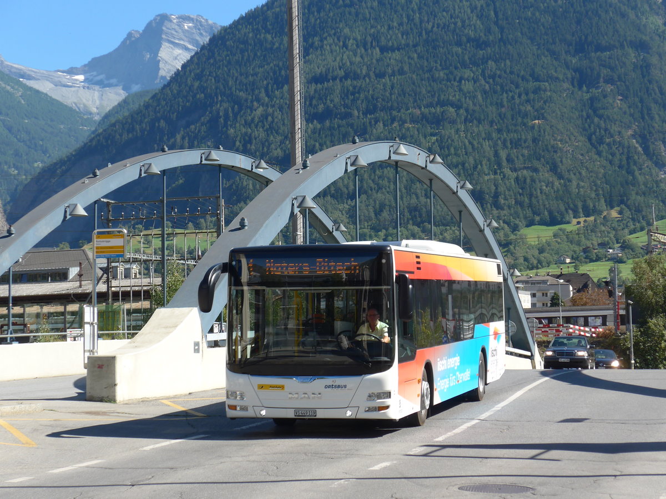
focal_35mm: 86
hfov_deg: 22.8
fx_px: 1655
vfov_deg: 17.2
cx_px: 333
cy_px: 250
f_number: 4.5
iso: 80
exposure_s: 1/400
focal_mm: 17
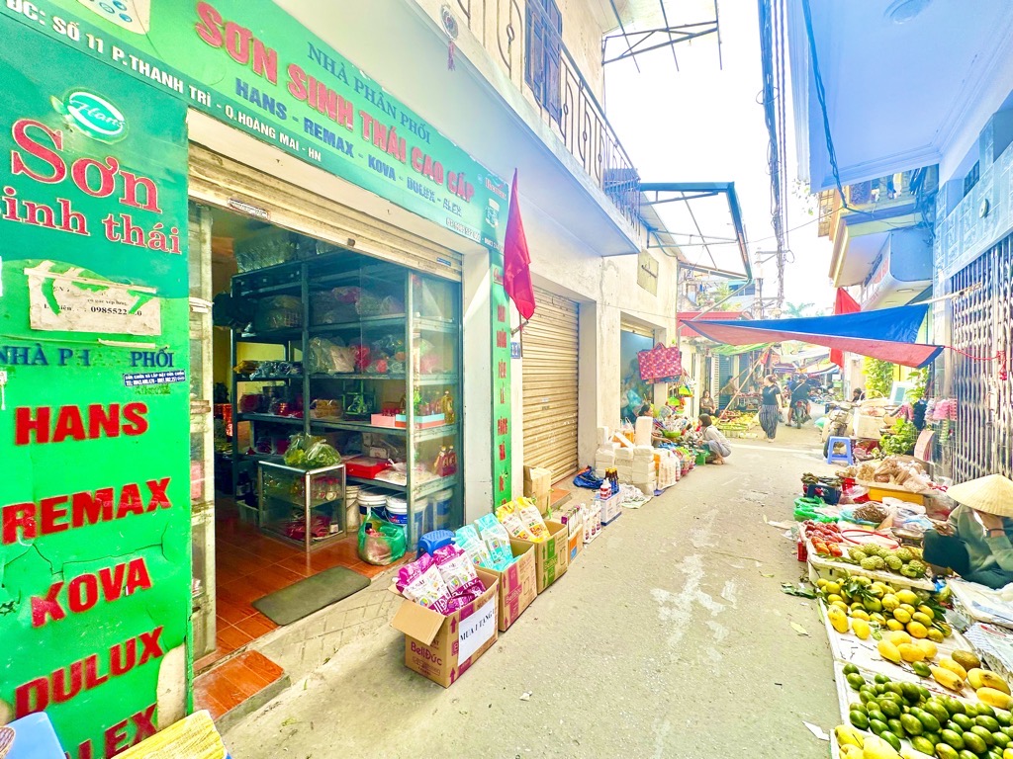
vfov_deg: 85.7
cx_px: 506
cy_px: 380
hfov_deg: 102.1
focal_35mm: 14
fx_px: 410
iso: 40
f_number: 2.2
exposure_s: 1/105
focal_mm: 2.22
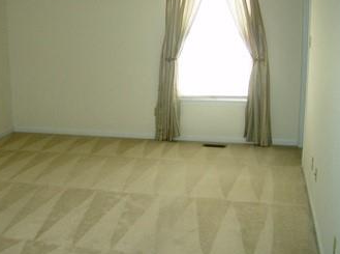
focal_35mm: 49
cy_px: 107
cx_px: 118
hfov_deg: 38.6
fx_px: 480
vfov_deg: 29.5
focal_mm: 6
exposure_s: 1/60
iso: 200
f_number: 2.8
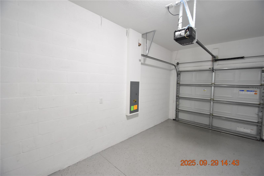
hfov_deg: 100.4
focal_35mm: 15
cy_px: 88
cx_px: 132
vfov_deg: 77.3
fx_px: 110
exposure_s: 1/20
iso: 800
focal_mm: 10
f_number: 3.5
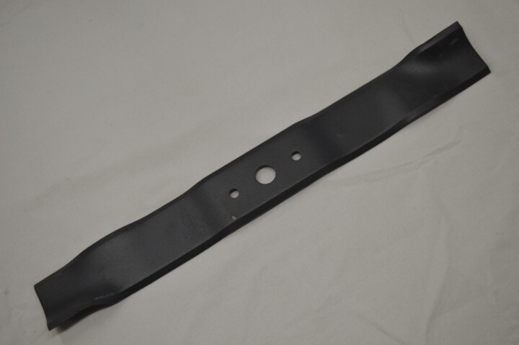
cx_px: 260
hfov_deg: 38.9
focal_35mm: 51
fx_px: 735
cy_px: 172
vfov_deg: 26.4
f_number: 4.5
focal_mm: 34
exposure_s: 1/80
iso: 400
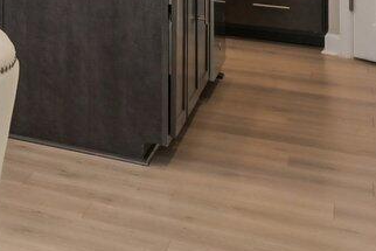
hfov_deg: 14.4
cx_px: -541
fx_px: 930
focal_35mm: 89
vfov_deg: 14.0
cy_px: -171
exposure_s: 1/30
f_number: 8
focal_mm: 14
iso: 100
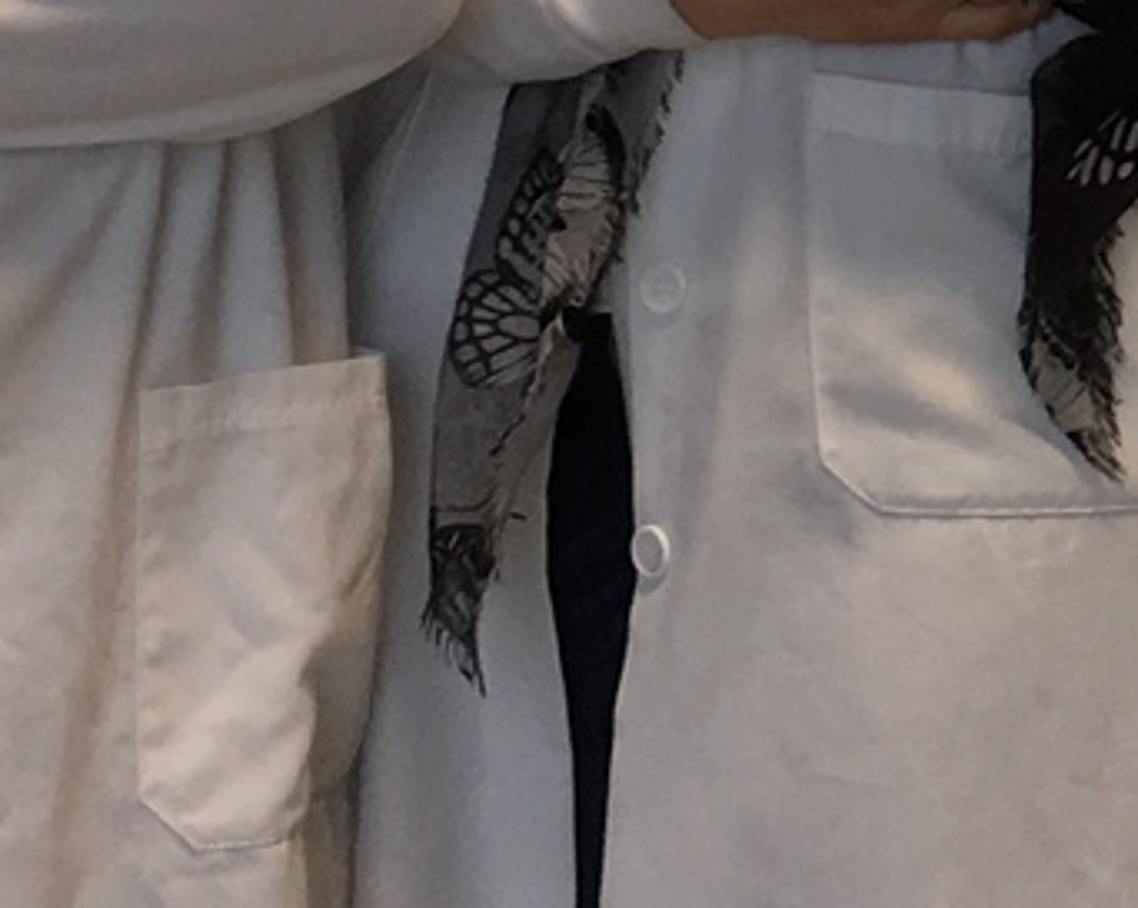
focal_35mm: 167
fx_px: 5620
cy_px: -386
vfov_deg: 9.0
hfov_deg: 10.8
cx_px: 2106
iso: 40
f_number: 2.2
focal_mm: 4.15
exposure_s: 1/33
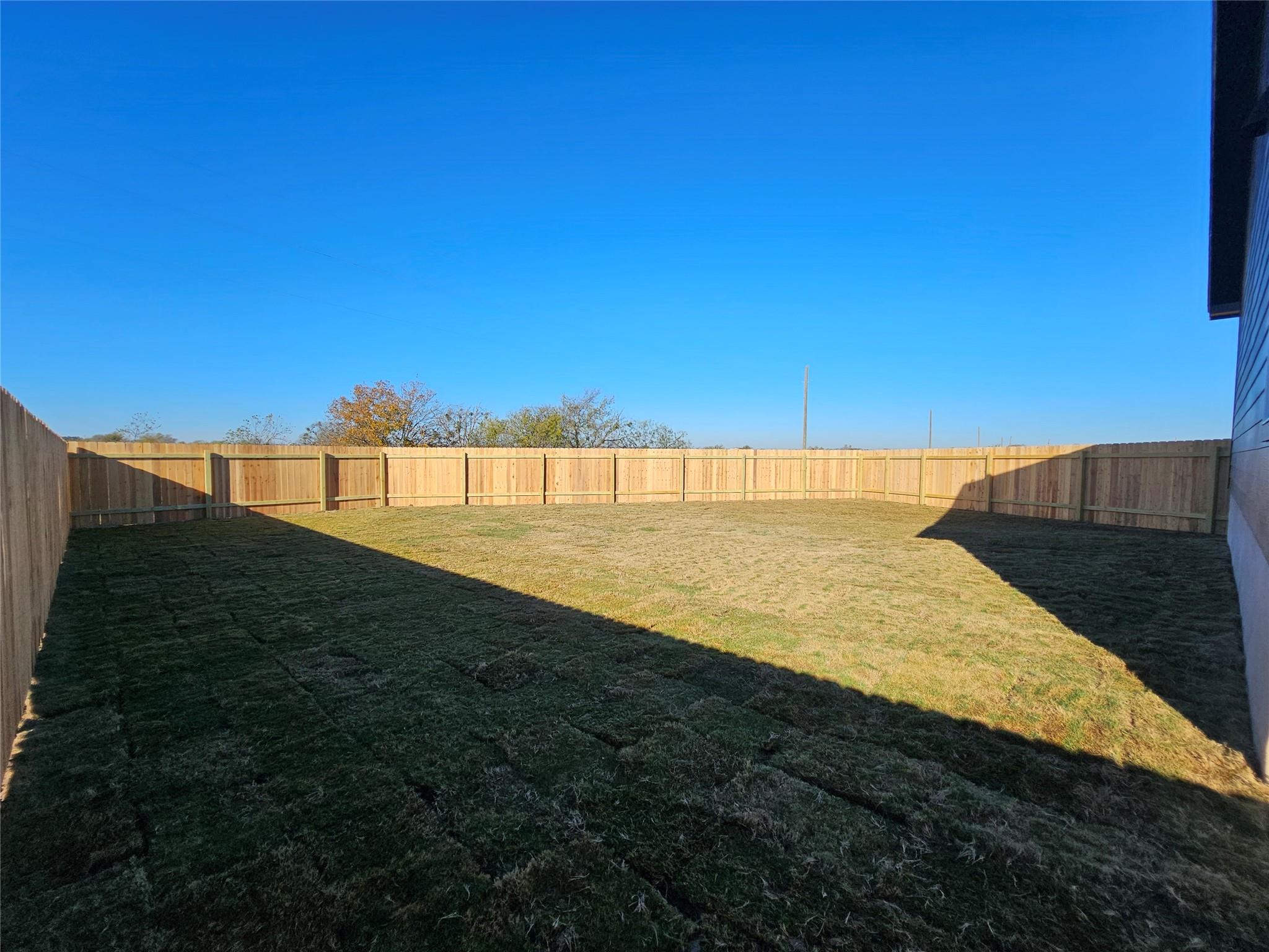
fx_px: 477
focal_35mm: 13
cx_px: 634
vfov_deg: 89.9
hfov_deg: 106.2
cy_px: 476
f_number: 2.2
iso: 50
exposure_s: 1/2359
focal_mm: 2.2
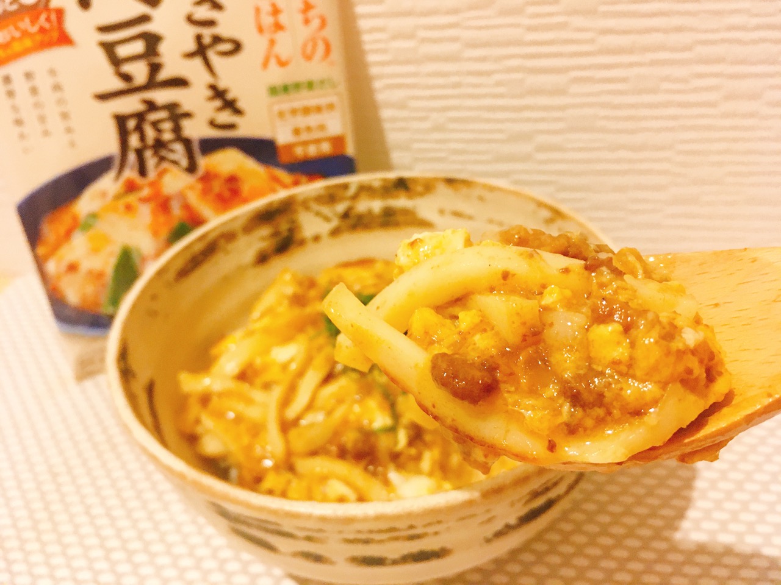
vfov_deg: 48.2
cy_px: 292
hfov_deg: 61.7
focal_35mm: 29
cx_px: 390
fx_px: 654
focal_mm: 4.15
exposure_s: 1/30
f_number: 2.2
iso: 250
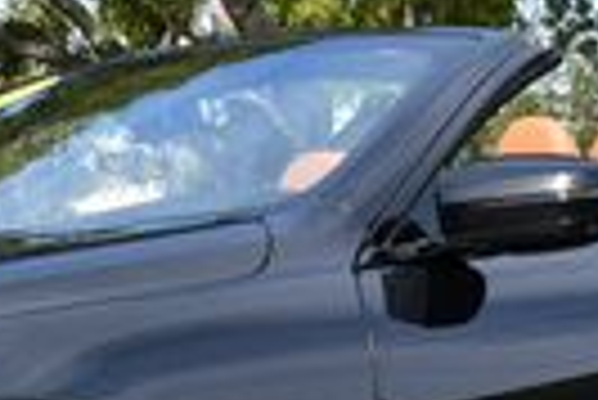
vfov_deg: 7.2
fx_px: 3193
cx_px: 72
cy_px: 234
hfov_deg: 10.6
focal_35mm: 192
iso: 140
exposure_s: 1/250
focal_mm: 20
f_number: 8
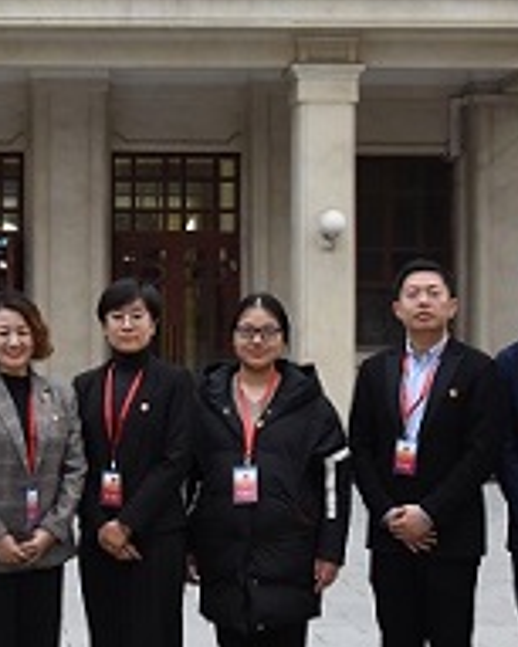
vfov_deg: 19.4
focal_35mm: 99
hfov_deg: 15.3
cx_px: 24
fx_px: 1896
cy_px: 300
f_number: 5.6
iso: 2500
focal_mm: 31
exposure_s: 1/125
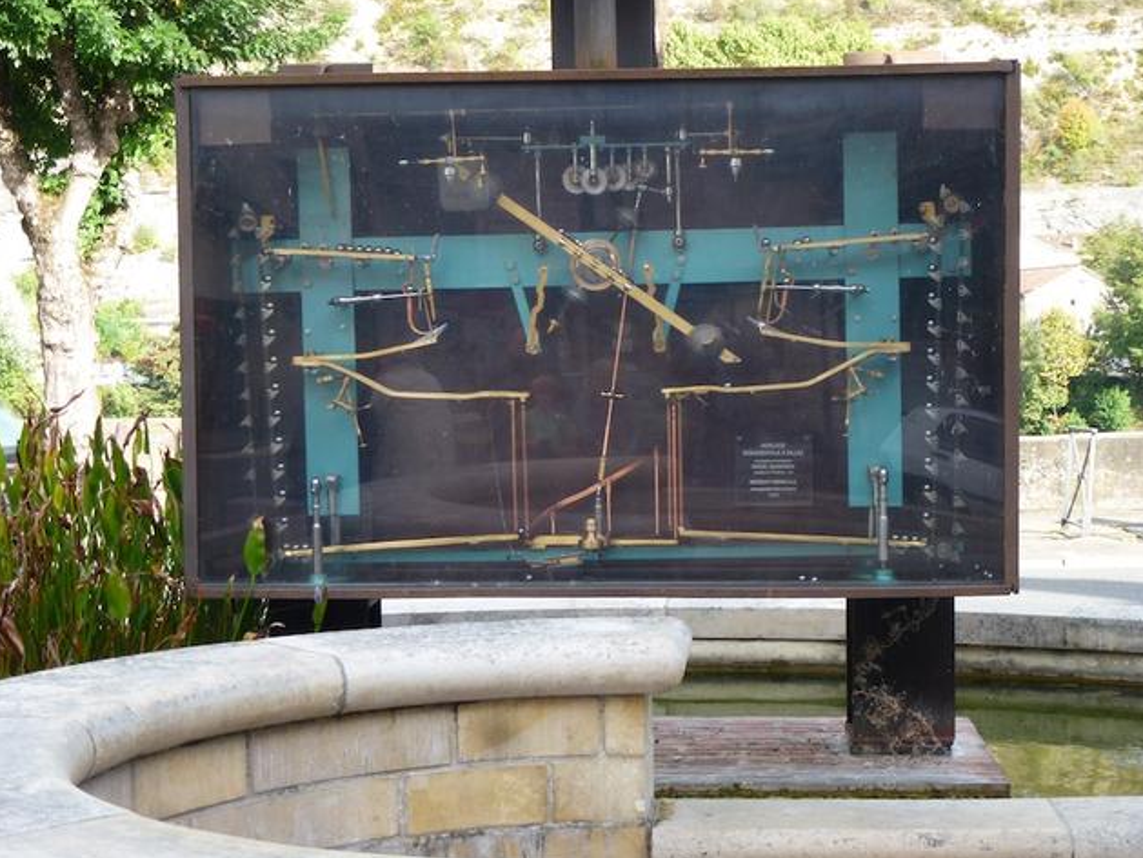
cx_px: 576
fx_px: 1982
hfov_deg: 32.2
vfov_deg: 24.4
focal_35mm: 60
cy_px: 429
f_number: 4.4
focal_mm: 10.1
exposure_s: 1/100
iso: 100
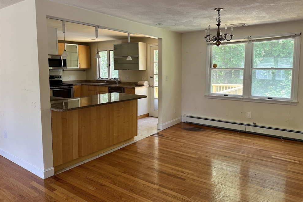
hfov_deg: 69.4
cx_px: 157
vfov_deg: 49.4
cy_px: 89
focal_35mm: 26
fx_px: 219
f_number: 1.78
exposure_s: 1/121
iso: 125
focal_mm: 6.86
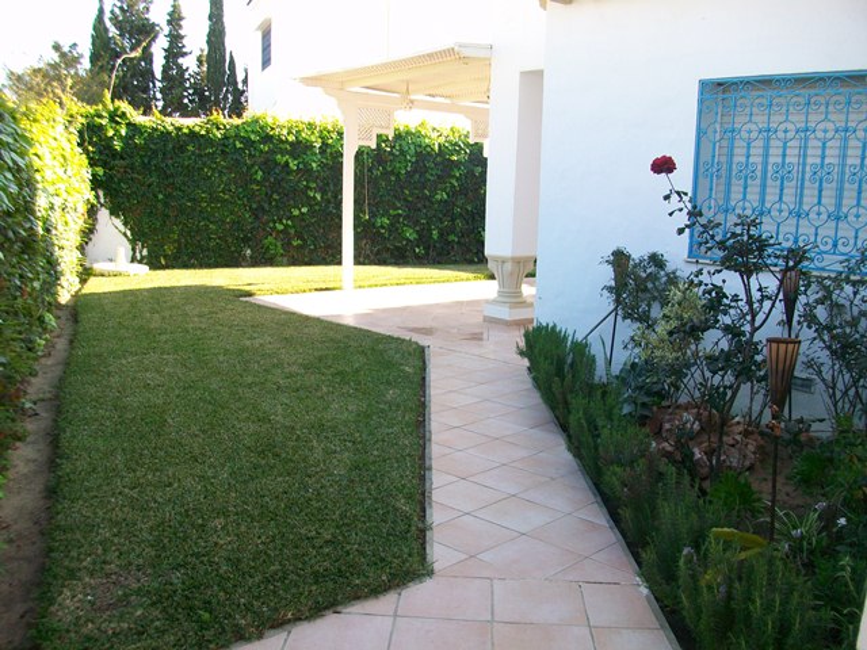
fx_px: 801
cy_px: 325
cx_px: 434
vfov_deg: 44.2
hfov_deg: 56.8
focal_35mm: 32
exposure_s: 1/125
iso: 64
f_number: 2.8
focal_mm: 5.7
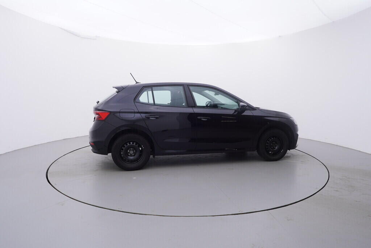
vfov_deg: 56.2
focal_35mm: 22
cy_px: 124
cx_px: 186
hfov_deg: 77.3
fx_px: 232
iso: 200
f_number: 5
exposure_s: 1/80
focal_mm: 15
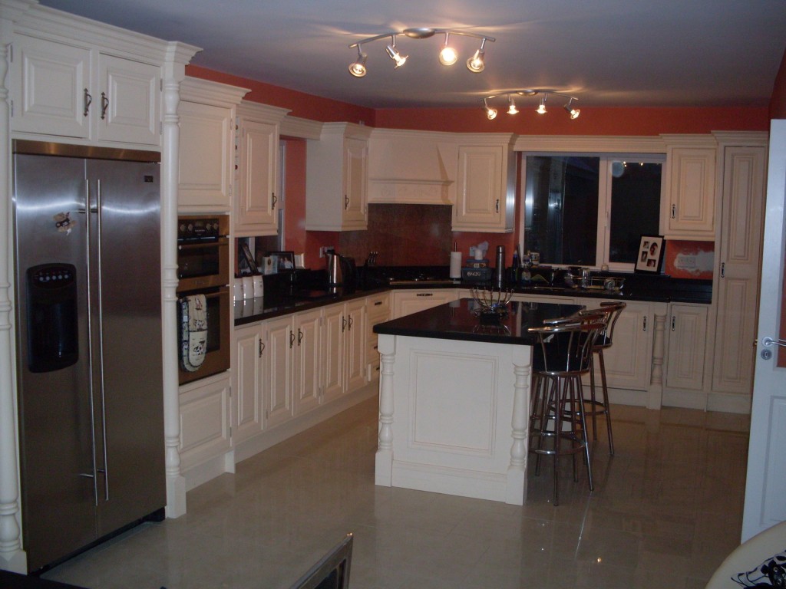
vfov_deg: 37.7
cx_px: 393
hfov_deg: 49.0
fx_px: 863
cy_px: 294
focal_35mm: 38
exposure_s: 1/45
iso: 100
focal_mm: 6.3
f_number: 2.8
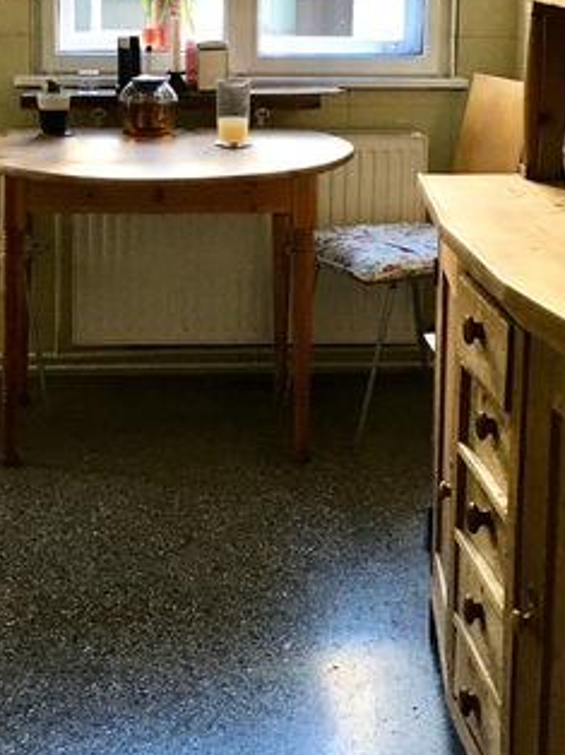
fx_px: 1547
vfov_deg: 26.9
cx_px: 219
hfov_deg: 20.7
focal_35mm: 71
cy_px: 159
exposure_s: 1/33
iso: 50
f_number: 2.2
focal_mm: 4.15
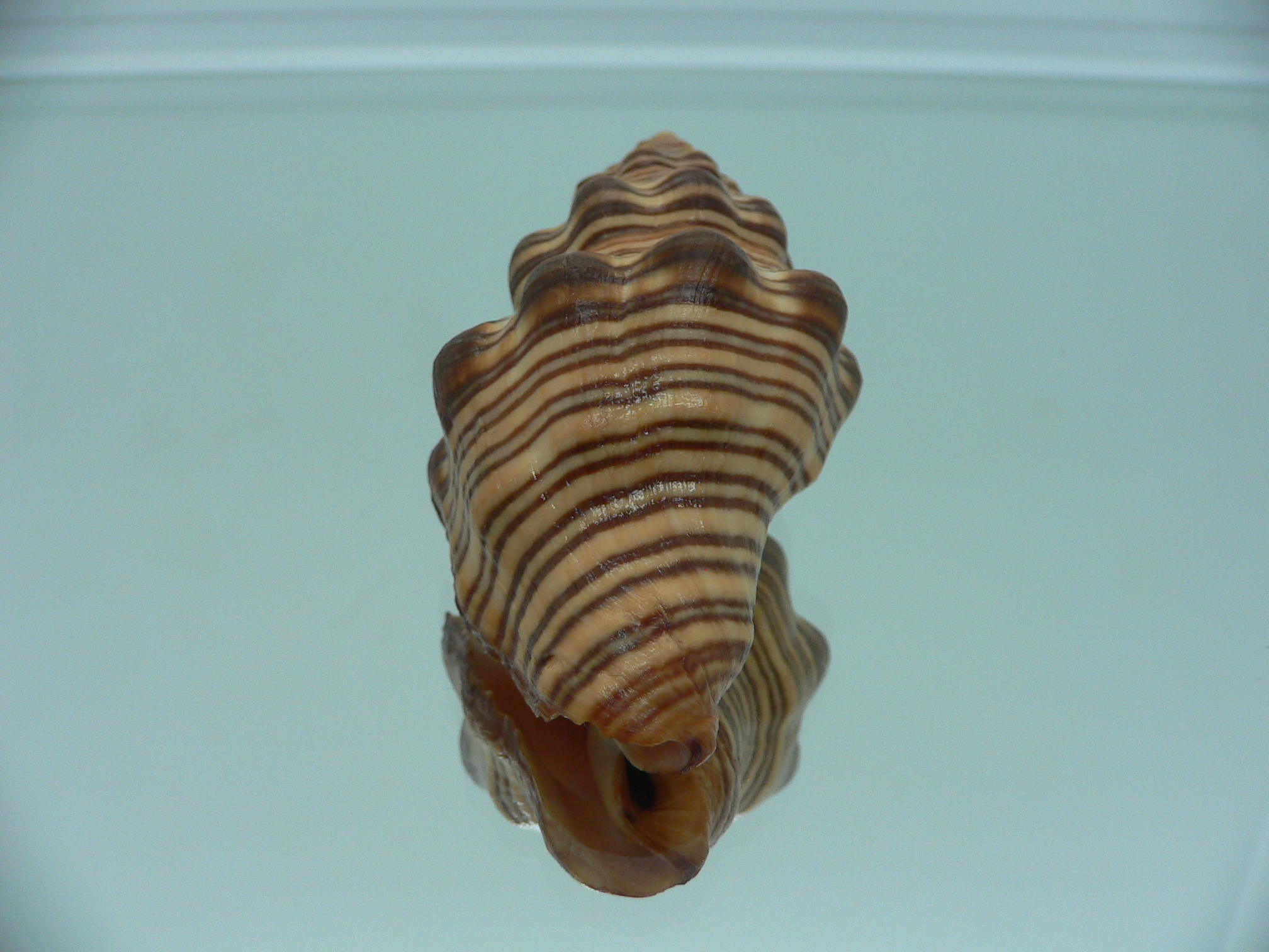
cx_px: 634
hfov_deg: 52.6
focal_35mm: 35
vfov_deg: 40.7
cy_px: 476
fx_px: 1283
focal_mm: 4.6
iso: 80
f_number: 2.8
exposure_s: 1/60
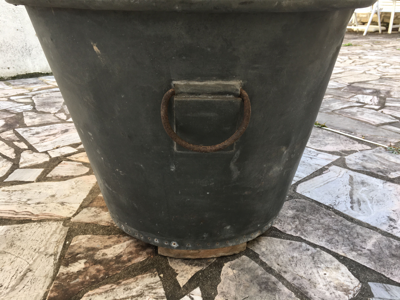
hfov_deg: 61.7
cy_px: 150
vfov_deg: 48.2
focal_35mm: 29
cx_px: 200
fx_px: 335
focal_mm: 4.15
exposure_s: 1/100
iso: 25
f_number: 2.2
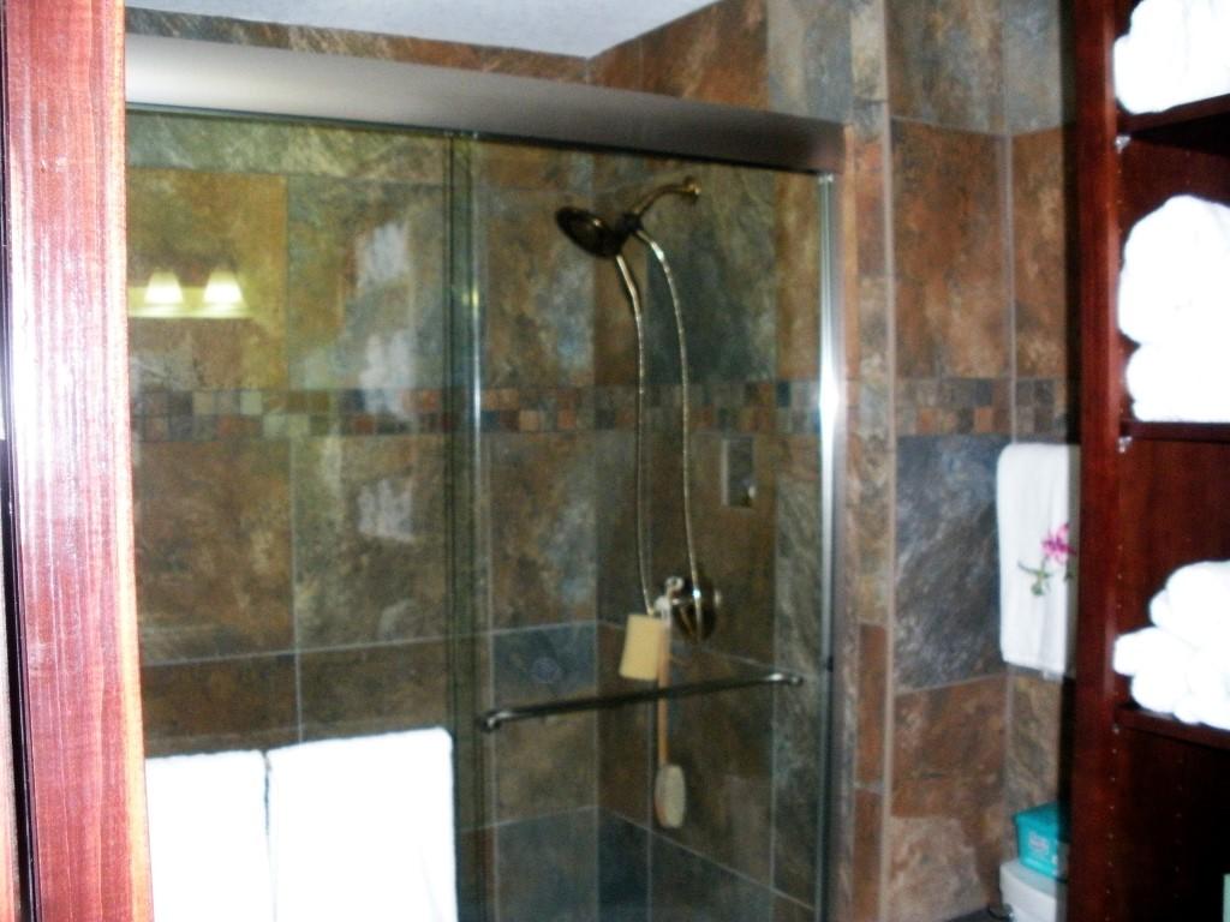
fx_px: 1279
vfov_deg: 39.7
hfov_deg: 51.4
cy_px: 461
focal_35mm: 36
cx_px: 615
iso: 443
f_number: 3.5
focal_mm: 6.3
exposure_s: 1/60
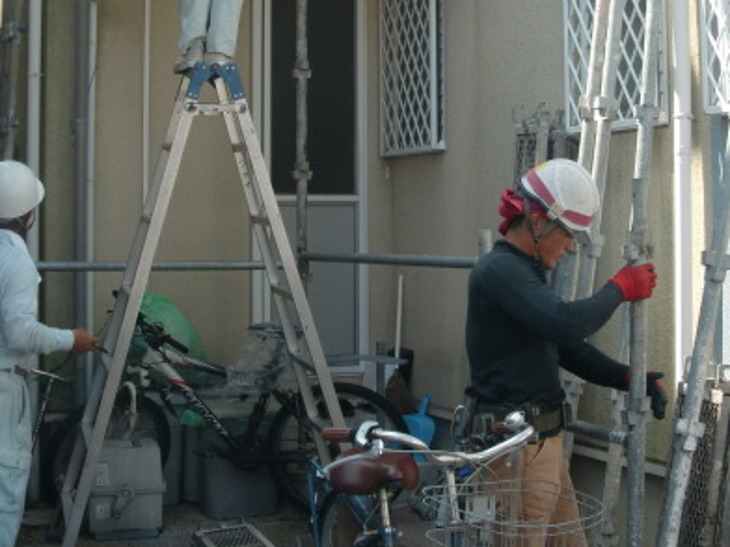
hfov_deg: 31.2
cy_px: 108
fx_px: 1307
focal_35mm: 62
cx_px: 380
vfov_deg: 23.3
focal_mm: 6.66
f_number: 3.9
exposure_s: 1/125
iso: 64
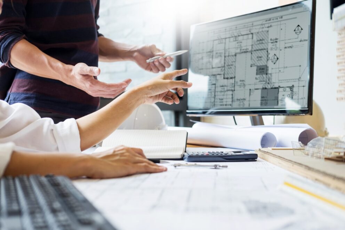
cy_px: 115
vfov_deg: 25.5
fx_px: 508
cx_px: 172
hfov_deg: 37.5
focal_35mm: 53
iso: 250
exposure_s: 1/160
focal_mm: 35
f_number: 2.8
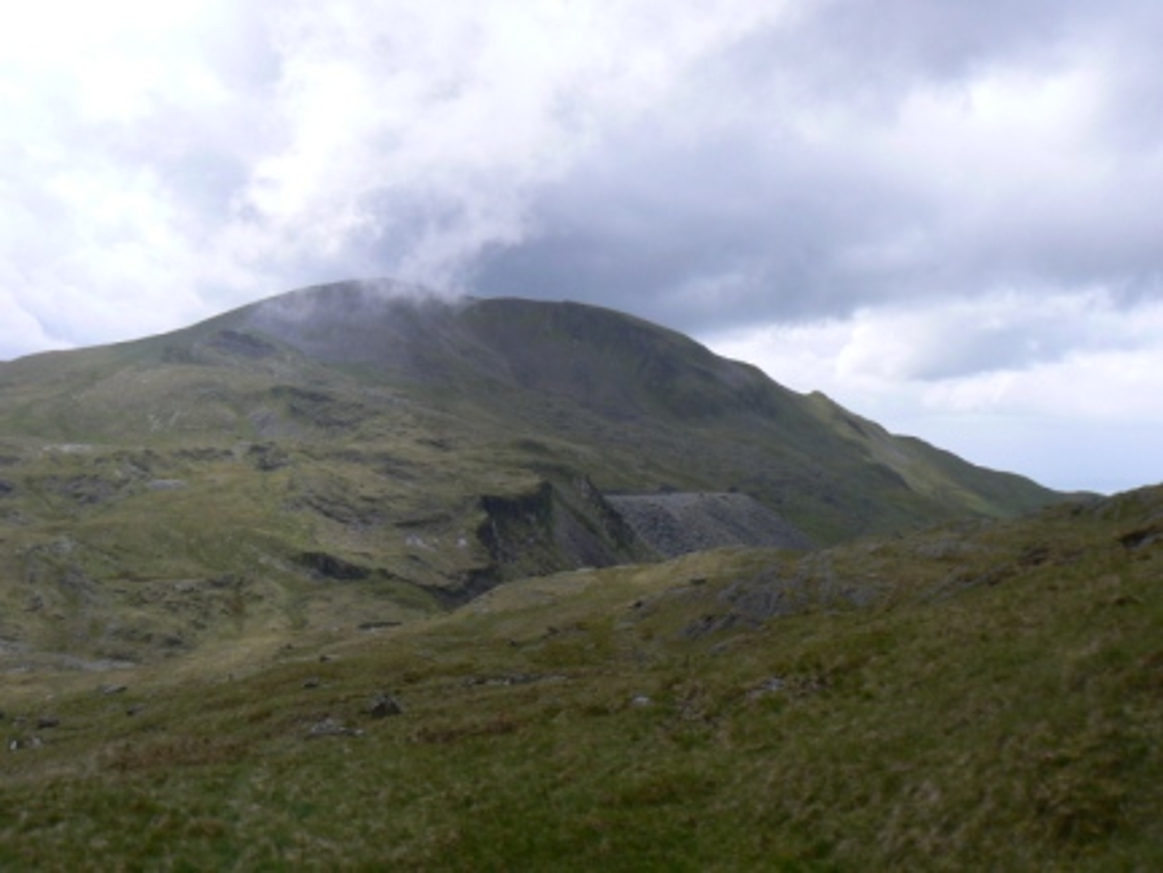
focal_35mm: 36
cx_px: 582
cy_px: 436
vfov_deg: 39.7
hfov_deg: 51.4
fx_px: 1209
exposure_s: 1/400
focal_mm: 6
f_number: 5.6
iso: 80
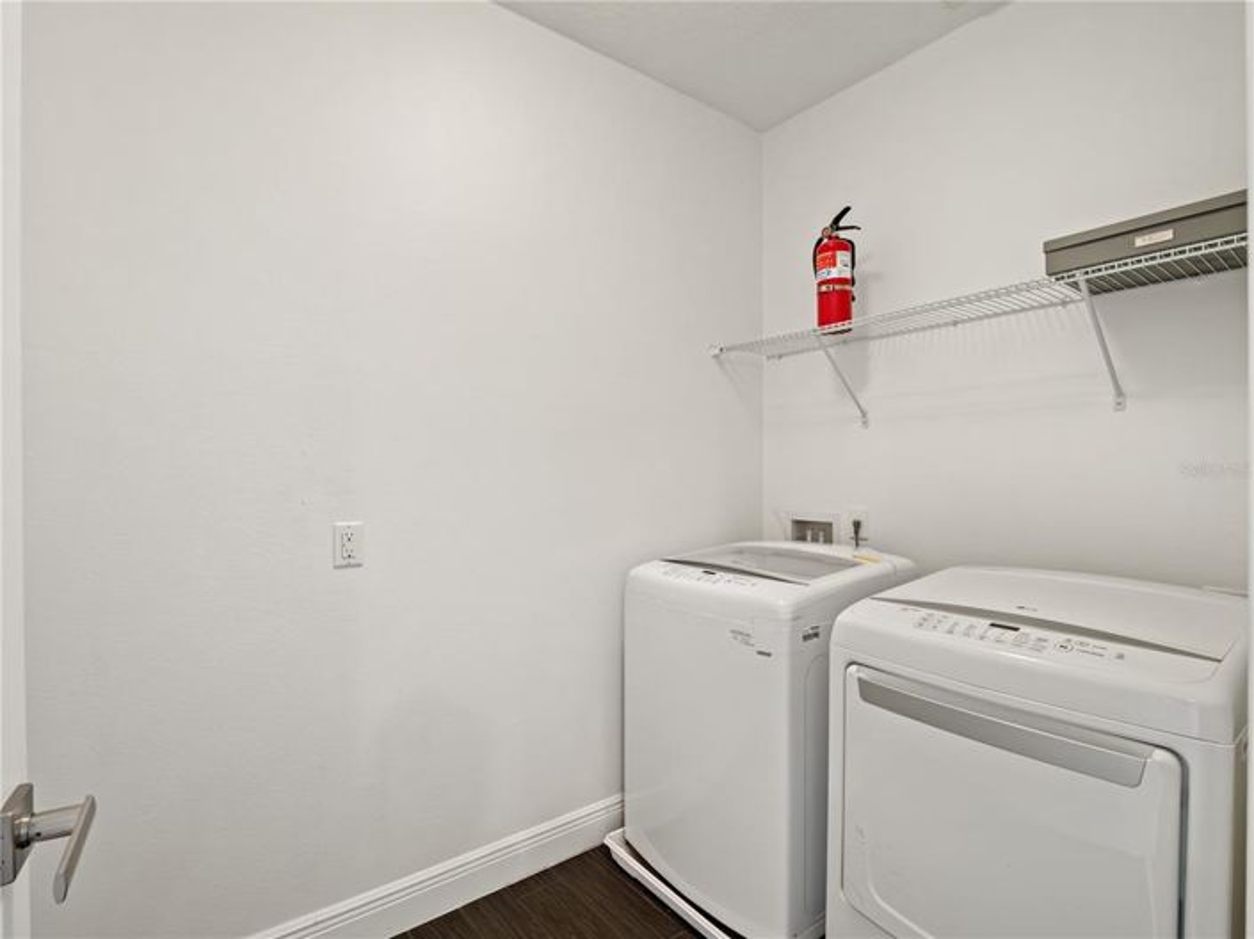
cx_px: 627
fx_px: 579
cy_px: 470
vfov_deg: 78.1
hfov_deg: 94.5
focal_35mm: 16
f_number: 8
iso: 3200
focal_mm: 8
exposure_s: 1/8
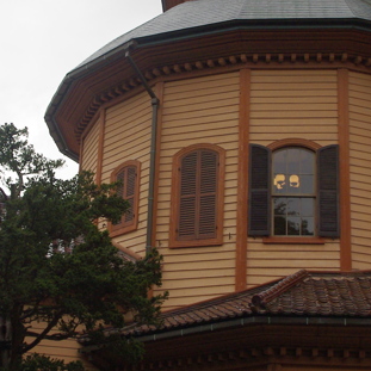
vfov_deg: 20.6
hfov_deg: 20.6
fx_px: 1019
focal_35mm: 84
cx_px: 131
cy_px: 169
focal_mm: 20
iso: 400
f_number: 5.6
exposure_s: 1/180
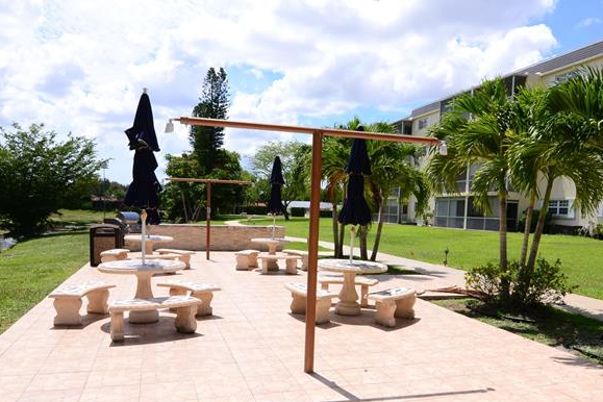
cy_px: 244
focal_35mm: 29
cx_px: 330
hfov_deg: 63.5
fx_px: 486
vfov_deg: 44.7
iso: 280
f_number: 14
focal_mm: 14
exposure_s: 1/320
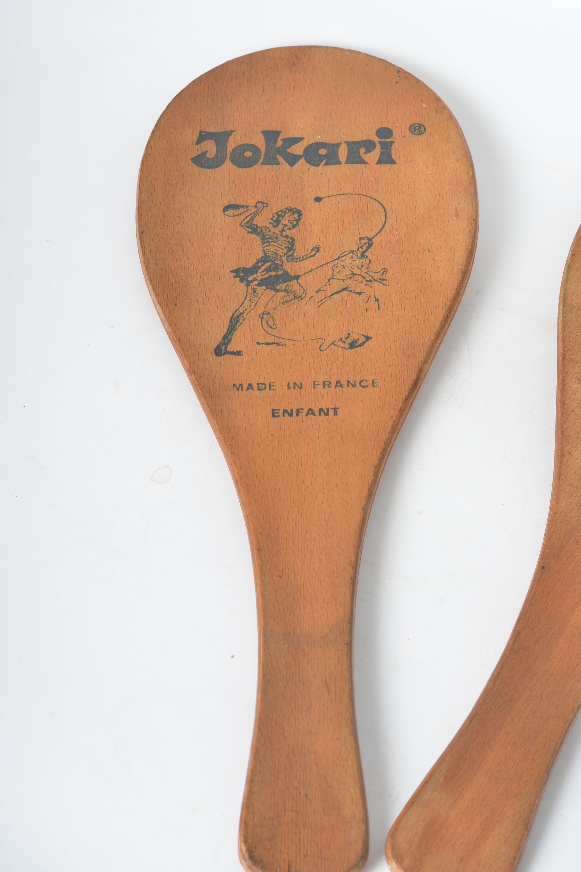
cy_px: 440
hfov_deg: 17.9
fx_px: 1840
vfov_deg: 26.6
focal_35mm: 76
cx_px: 292
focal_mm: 50
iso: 100
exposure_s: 1/160
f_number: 10
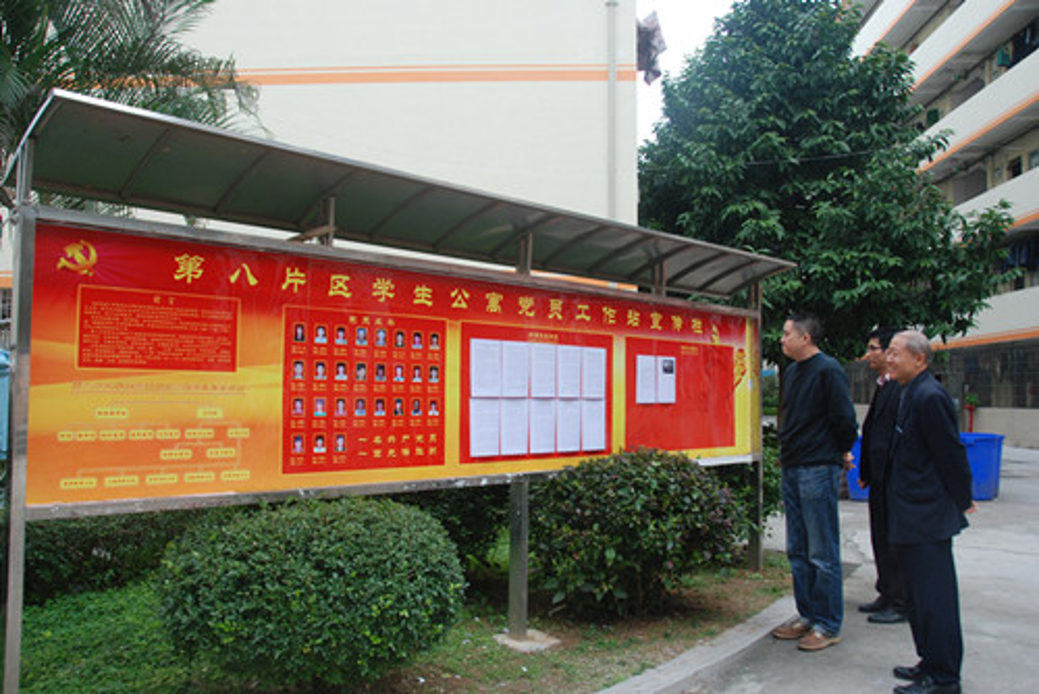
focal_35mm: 27
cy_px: 347
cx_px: 520
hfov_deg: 67.4
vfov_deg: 48.0
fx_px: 780
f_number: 5.6
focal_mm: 18
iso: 200
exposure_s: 1/125
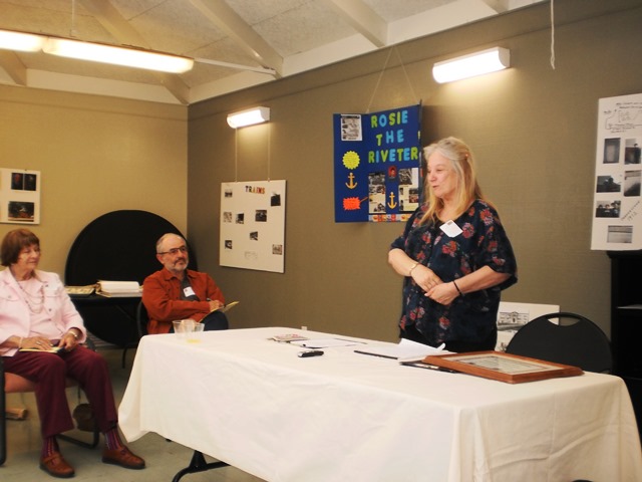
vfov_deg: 34.3
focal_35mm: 42
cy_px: 241
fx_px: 779
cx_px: 321
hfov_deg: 44.8
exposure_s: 1/30
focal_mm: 7.4
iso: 125
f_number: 3.5
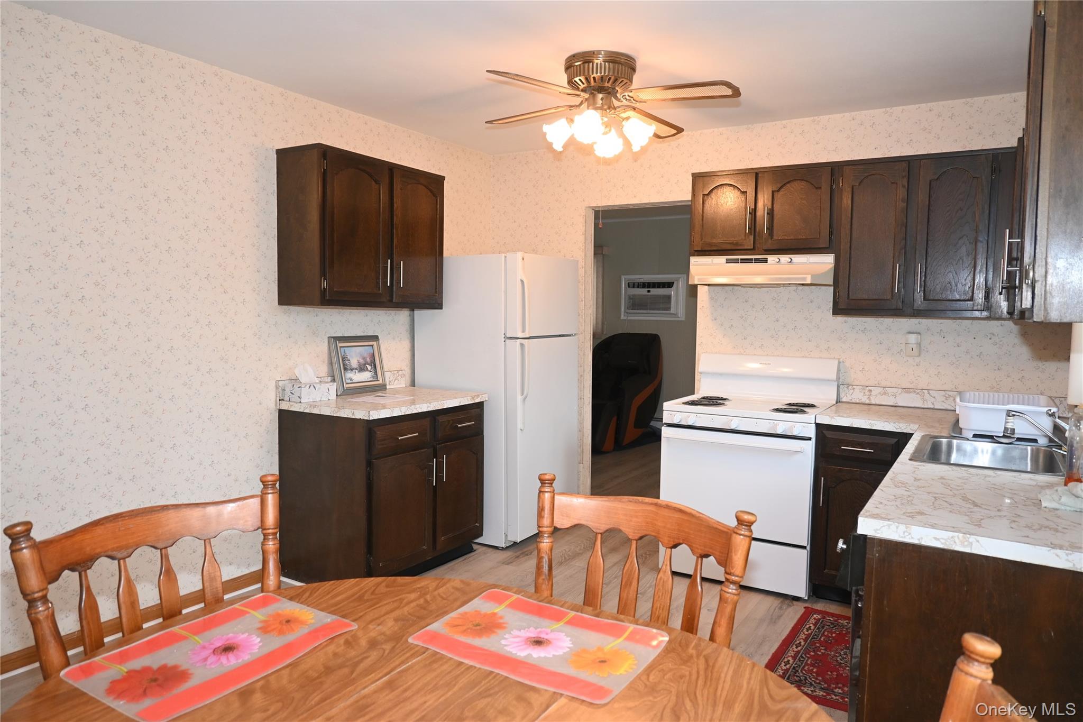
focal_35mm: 24
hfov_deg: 73.7
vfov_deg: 53.1
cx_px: 542
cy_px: 361
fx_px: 722
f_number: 4
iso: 500
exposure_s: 1/60
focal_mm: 16
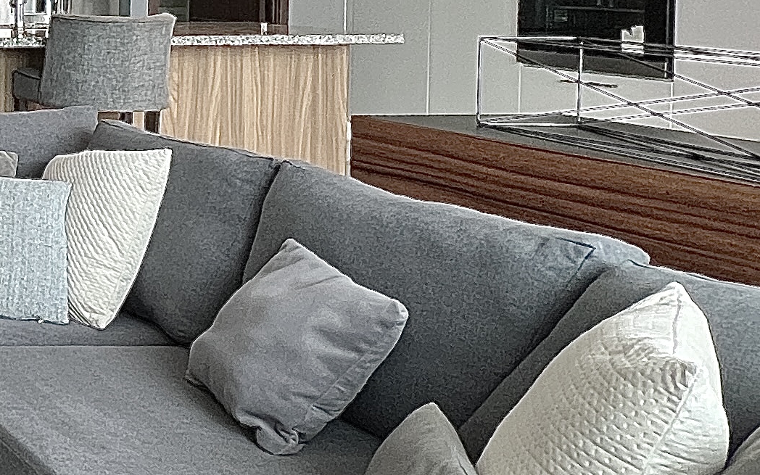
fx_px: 1098
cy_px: 9
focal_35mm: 53
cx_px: -558
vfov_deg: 23.5
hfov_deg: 23.3
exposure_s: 1/99
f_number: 1.8
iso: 40
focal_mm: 1.57
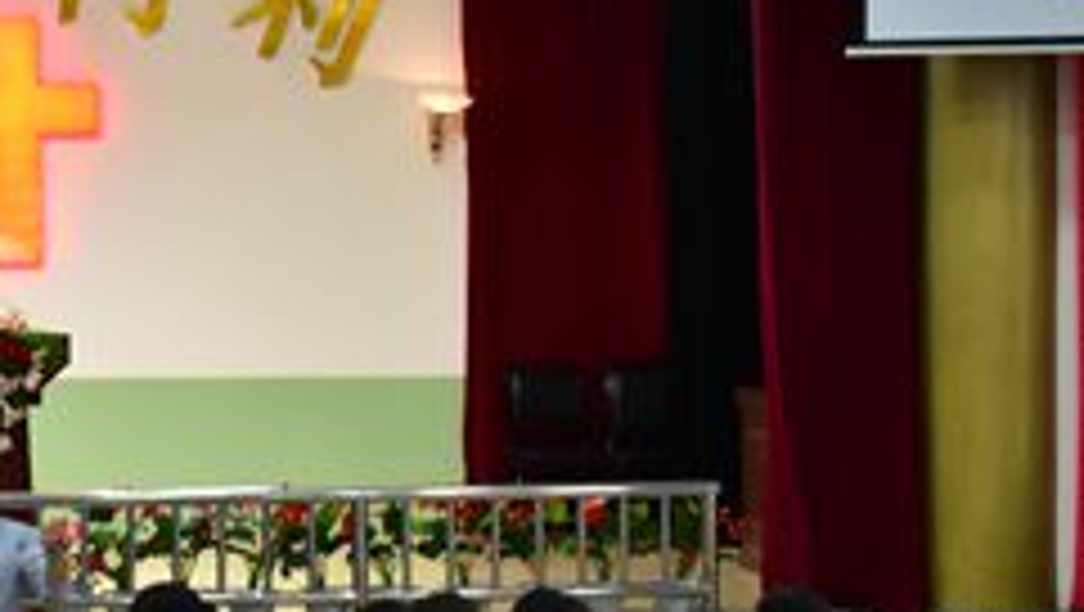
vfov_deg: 9.1
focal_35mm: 133
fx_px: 3826
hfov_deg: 15.7
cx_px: -126
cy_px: 387
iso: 2500
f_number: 5.6
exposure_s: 1/60
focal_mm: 34
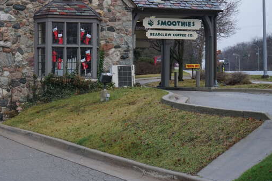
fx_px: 625
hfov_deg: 24.2
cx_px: 63
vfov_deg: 16.4
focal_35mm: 83
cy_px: 56
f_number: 5.6
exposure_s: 1/160
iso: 640
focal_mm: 35
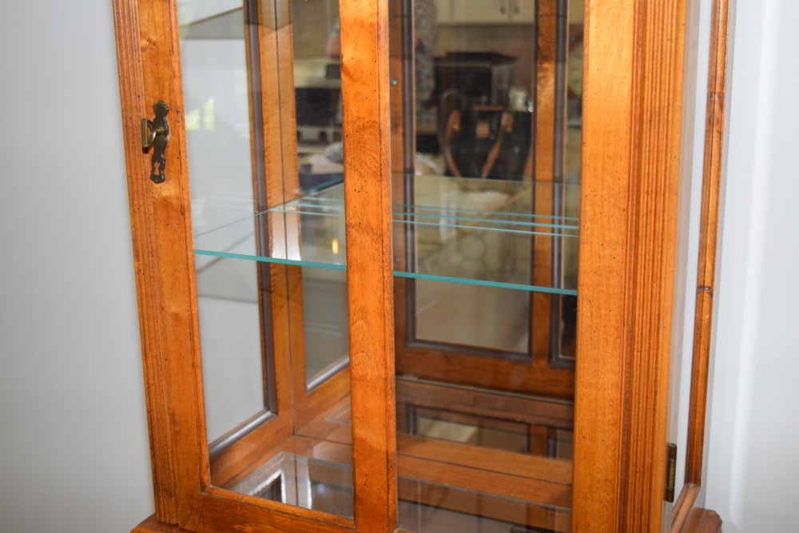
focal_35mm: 48
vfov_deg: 28.1
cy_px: 266
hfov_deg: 41.1
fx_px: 1065
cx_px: 400
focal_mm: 32
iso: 800
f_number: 4.5
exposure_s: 1/80
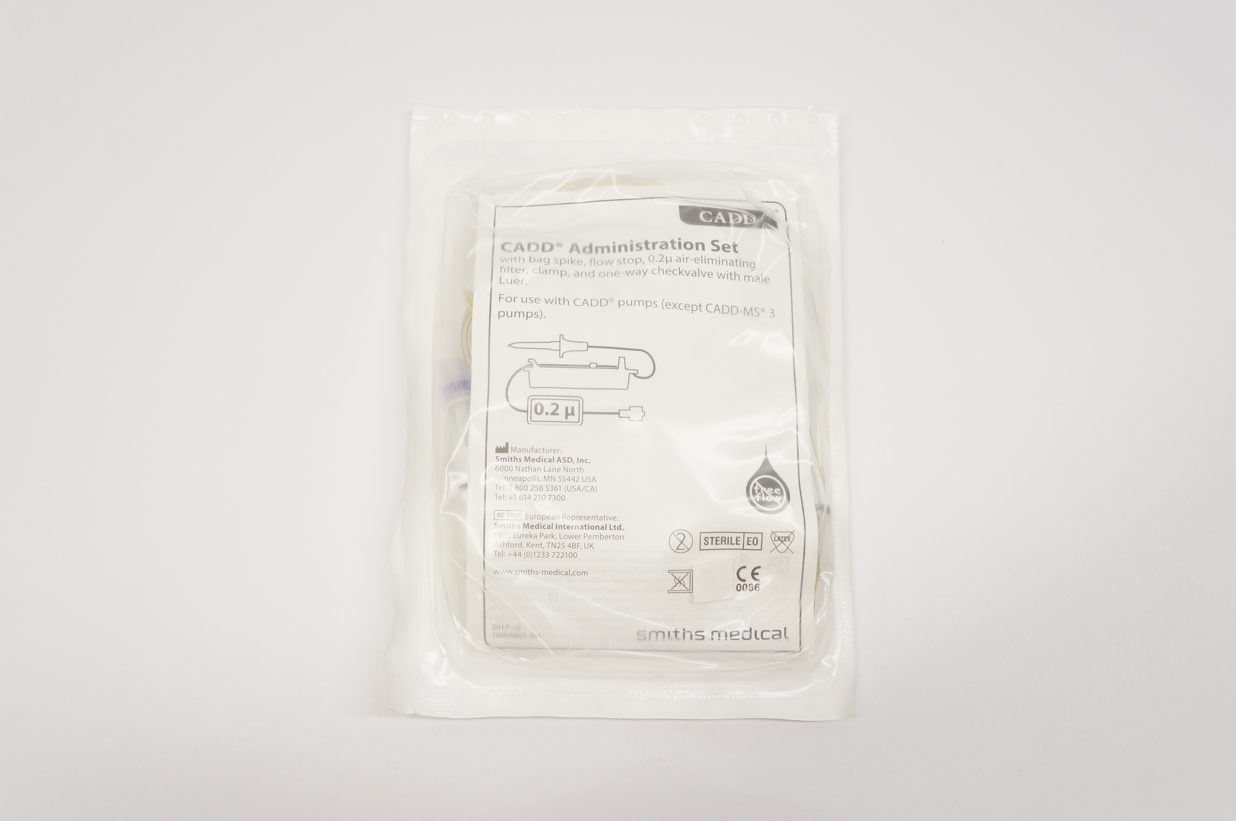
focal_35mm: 34
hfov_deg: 55.2
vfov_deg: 38.3
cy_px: 410
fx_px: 1183
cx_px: 618
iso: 400
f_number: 6.3
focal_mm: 23
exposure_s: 1/80
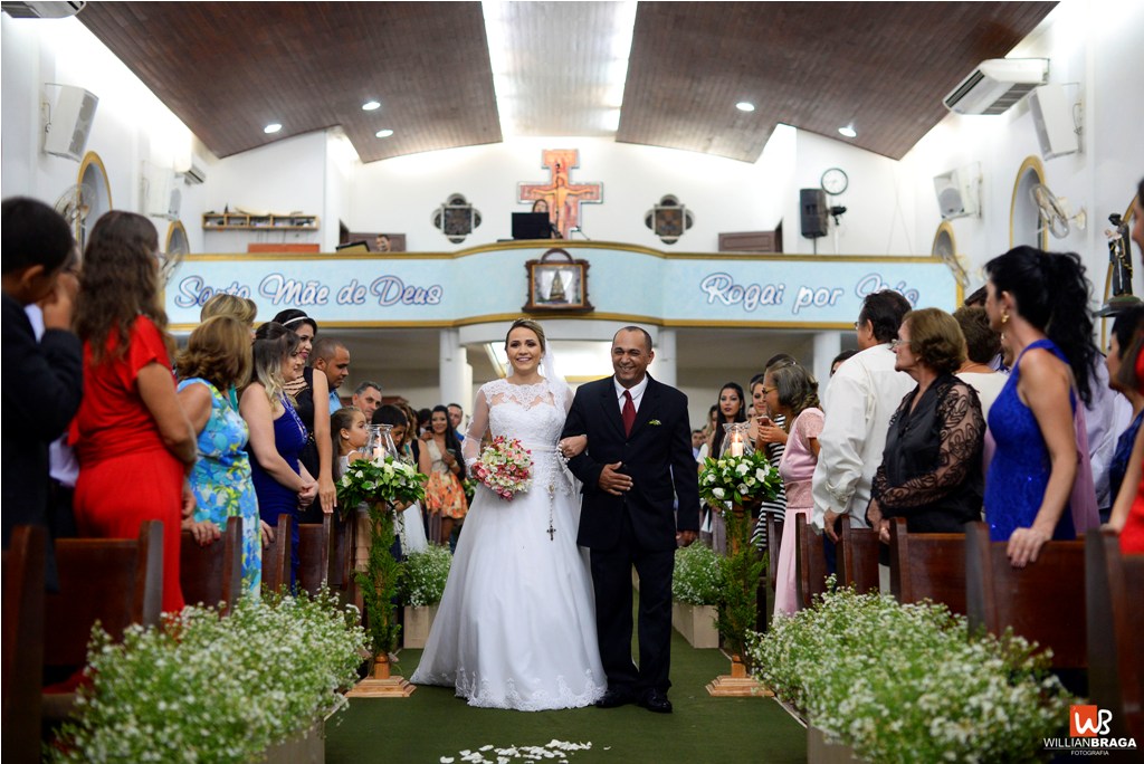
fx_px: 1590
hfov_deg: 39.6
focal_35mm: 50
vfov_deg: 27.0
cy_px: 382
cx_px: 572
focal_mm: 50
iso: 2000
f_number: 2.4
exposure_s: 1/180
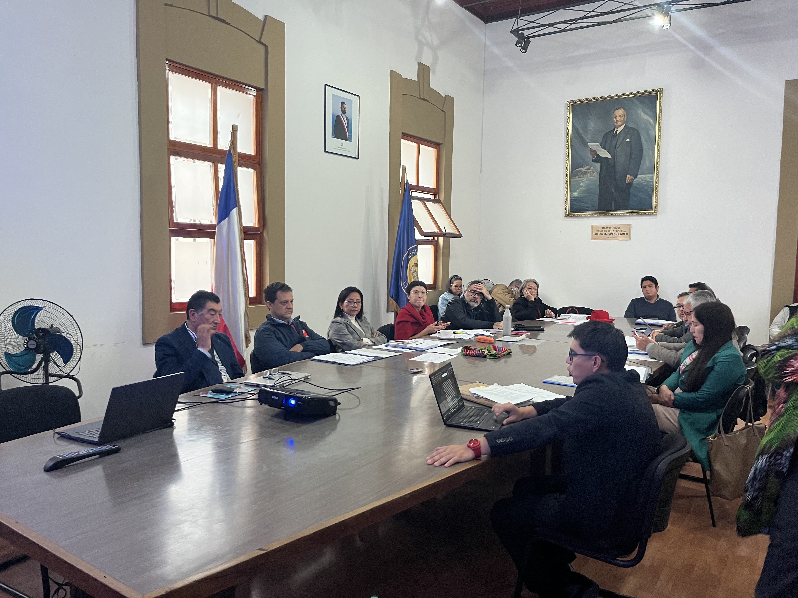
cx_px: 399
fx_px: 599
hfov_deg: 67.3
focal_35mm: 26
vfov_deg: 53.1
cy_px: 299
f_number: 1.6
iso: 200
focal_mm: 5.1
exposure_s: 1/50
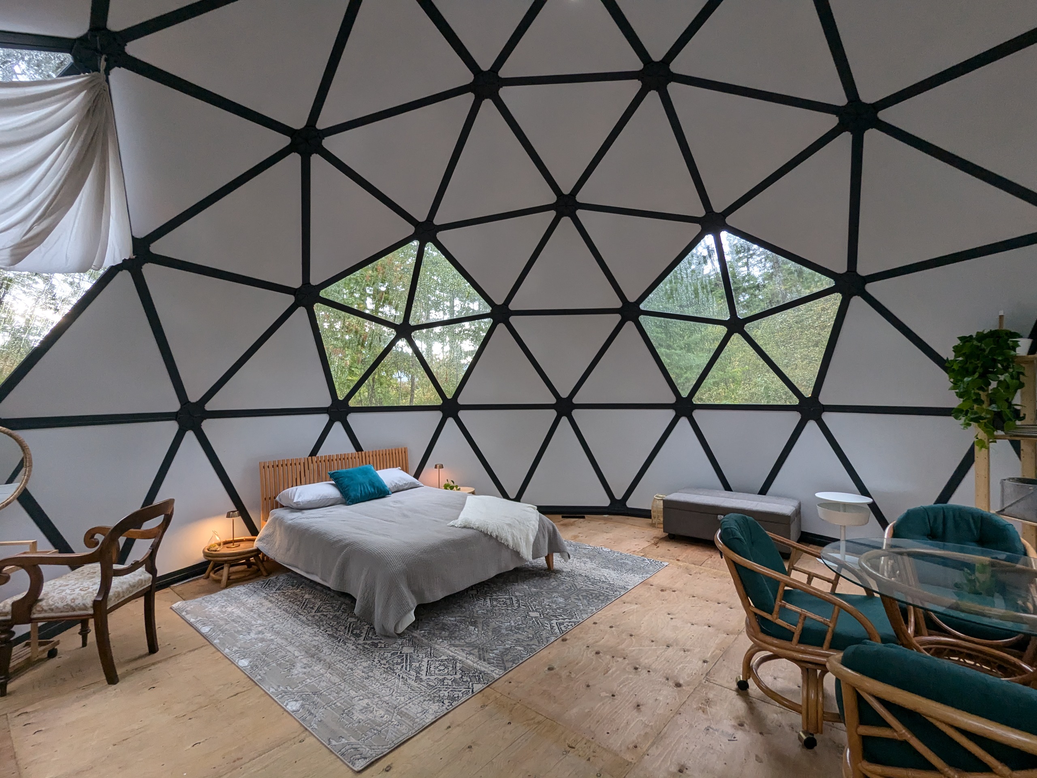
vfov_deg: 78.1
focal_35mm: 16
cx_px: 518
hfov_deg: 94.5
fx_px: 479
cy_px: 389
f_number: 2.2
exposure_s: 1/87.4
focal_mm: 2.35
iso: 191
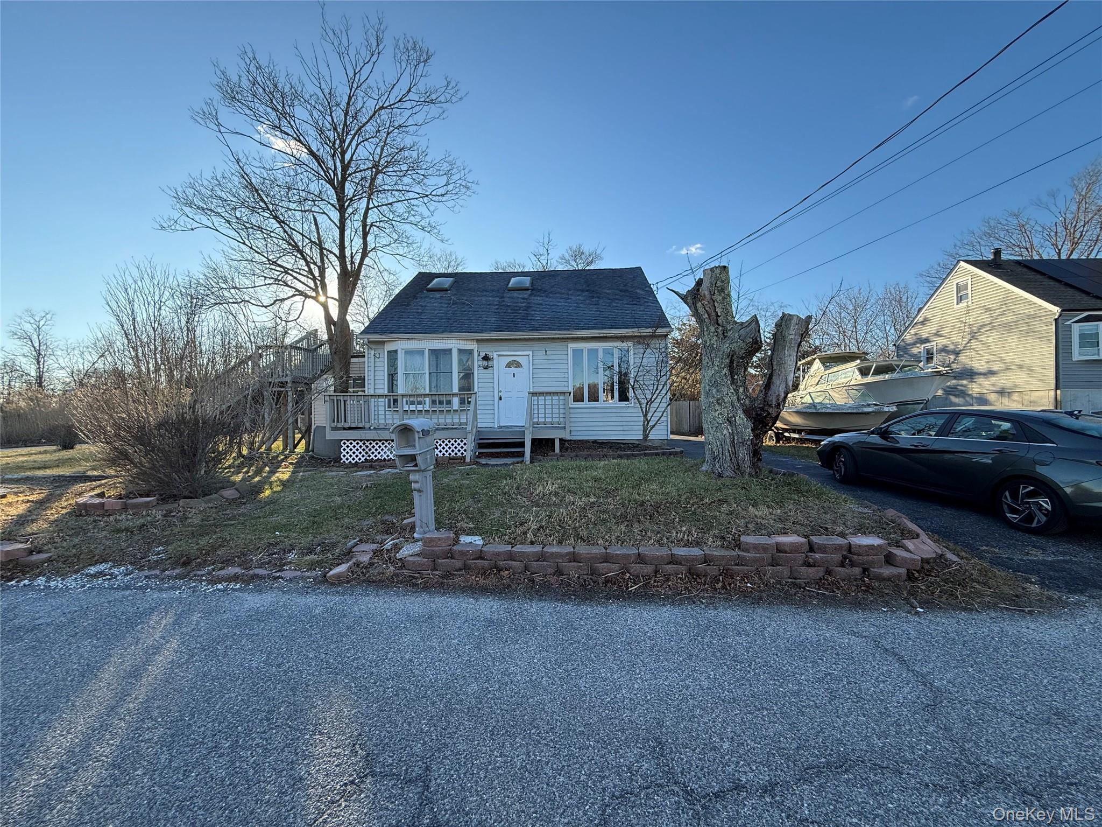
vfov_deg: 85.7
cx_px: 551
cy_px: 414
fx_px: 446
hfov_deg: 102.1
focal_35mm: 14
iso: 64
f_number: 2.2
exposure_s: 1/742
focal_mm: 2.22
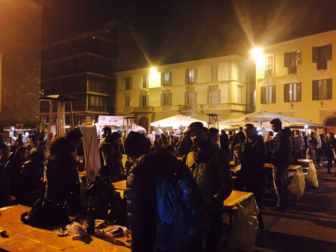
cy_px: 126
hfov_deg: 61.7
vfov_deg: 48.2
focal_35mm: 29
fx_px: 281
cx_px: 168
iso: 250
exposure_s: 1/15
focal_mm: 4.15
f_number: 2.2
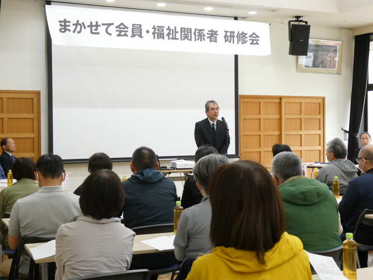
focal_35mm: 54
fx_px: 582
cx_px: 186
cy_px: 140
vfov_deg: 27.0
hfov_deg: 35.5
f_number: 4.1
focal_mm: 9.6
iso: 400
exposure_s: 1/80
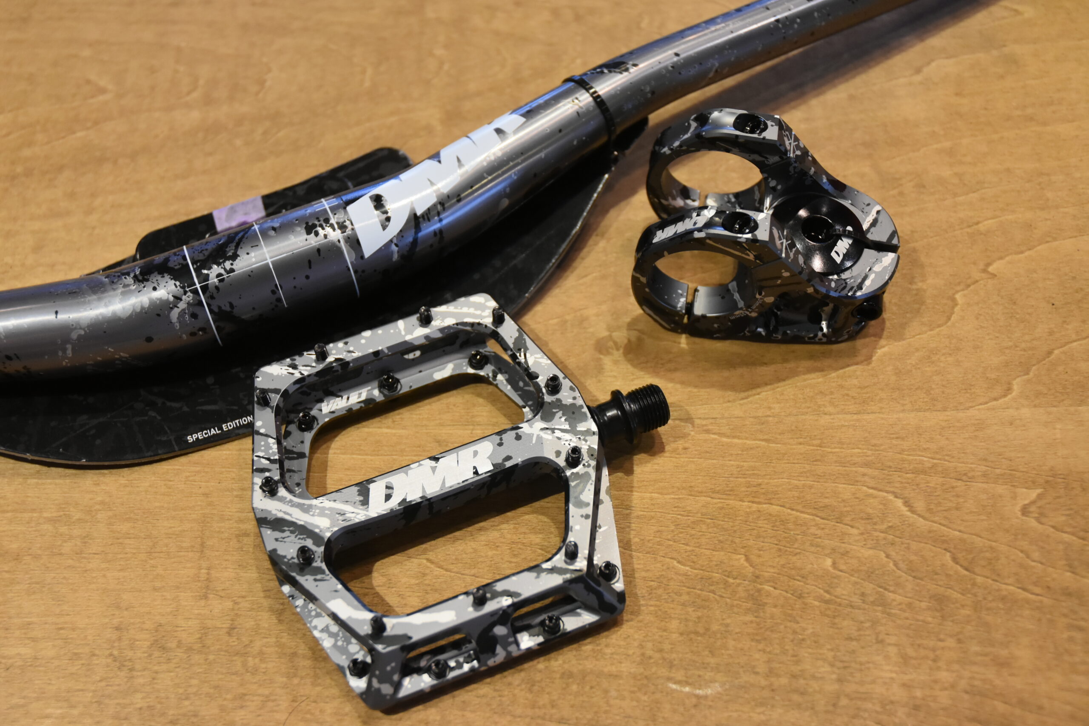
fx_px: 1407
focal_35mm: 46
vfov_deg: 28.9
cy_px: 363
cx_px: 544
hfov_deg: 42.3
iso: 1600
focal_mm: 31
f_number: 4
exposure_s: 1/60
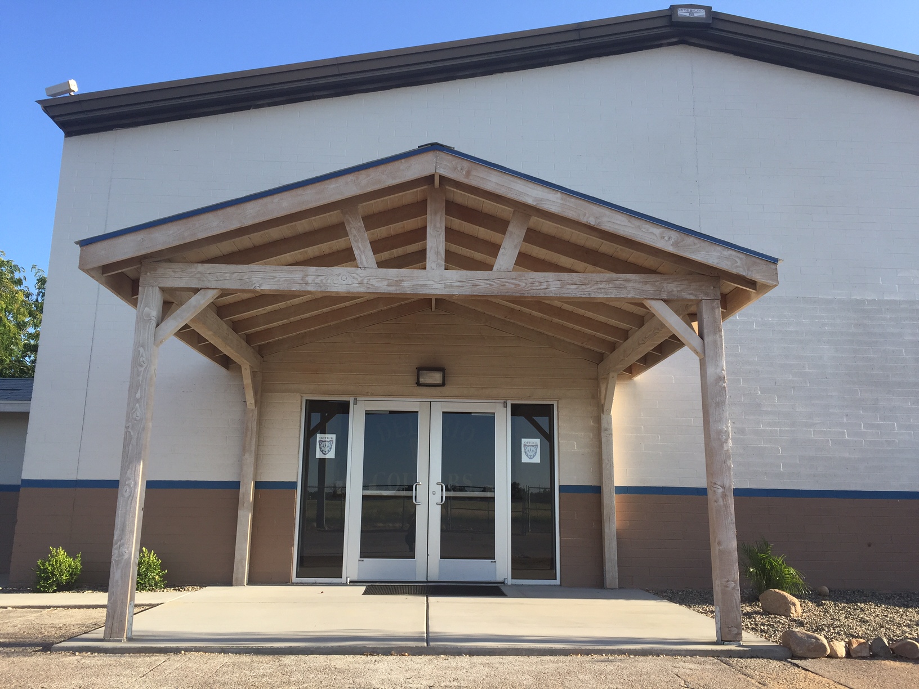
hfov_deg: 61.7
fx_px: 770
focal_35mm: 29
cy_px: 344
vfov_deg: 48.2
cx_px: 460
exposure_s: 1/608
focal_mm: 4.15
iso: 32
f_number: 2.2
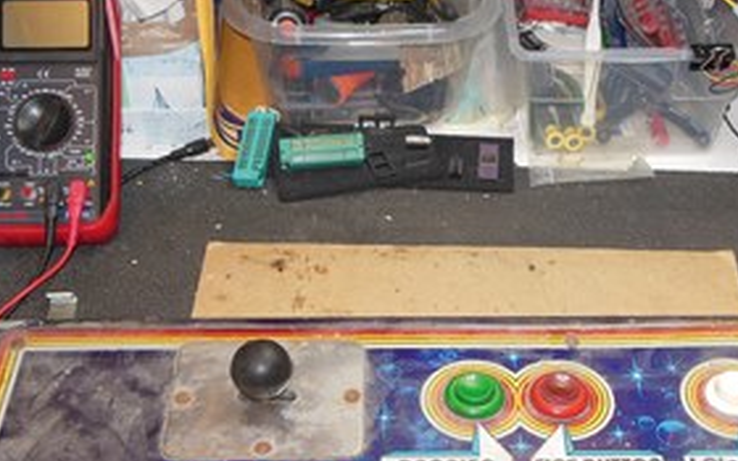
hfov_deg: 36.1
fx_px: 1126
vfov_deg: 23.1
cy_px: 292
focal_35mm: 56
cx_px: 459
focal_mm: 6
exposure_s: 1/30
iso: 200
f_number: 3.5
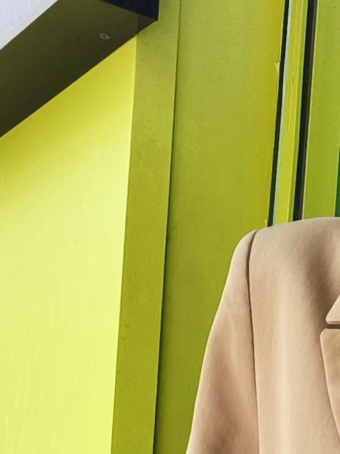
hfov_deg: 11.0
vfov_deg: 12.4
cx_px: 348
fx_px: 1755
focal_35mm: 134
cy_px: 1006
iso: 80
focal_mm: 5.35
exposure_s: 1/100
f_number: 1.7
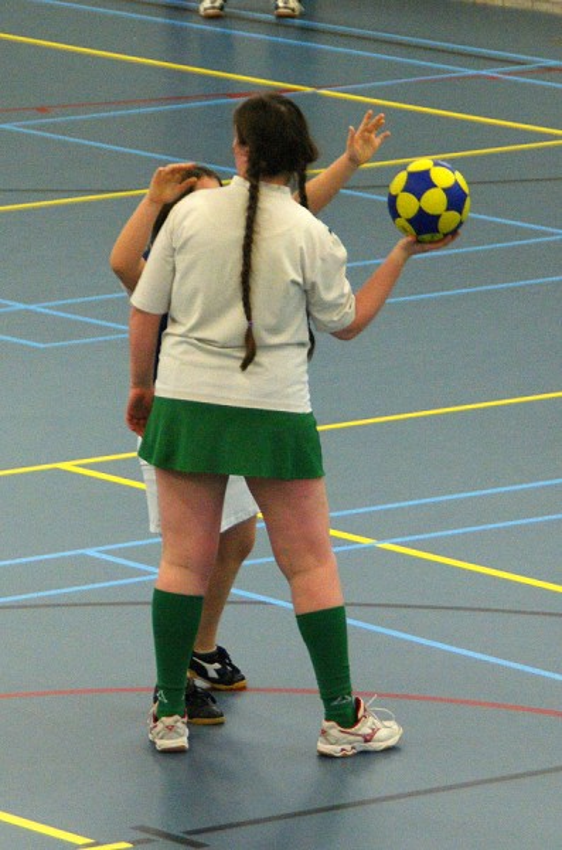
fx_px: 3884
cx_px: 281
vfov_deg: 12.5
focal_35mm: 165
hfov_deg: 8.3
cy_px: 425
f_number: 5.6
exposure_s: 1/100
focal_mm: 110
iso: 800
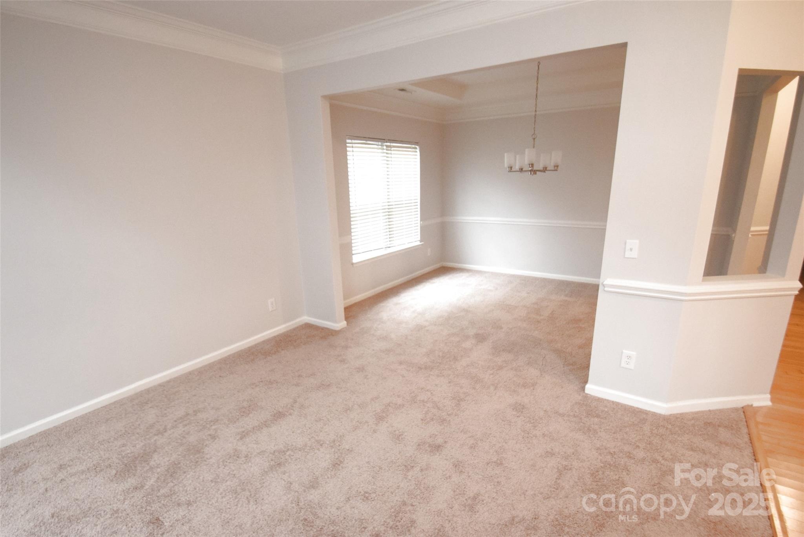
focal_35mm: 17
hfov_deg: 92.4
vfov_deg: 69.7
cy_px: 268
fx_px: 385
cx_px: 402
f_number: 3.5
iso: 2200
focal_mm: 11.5
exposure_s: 1/60
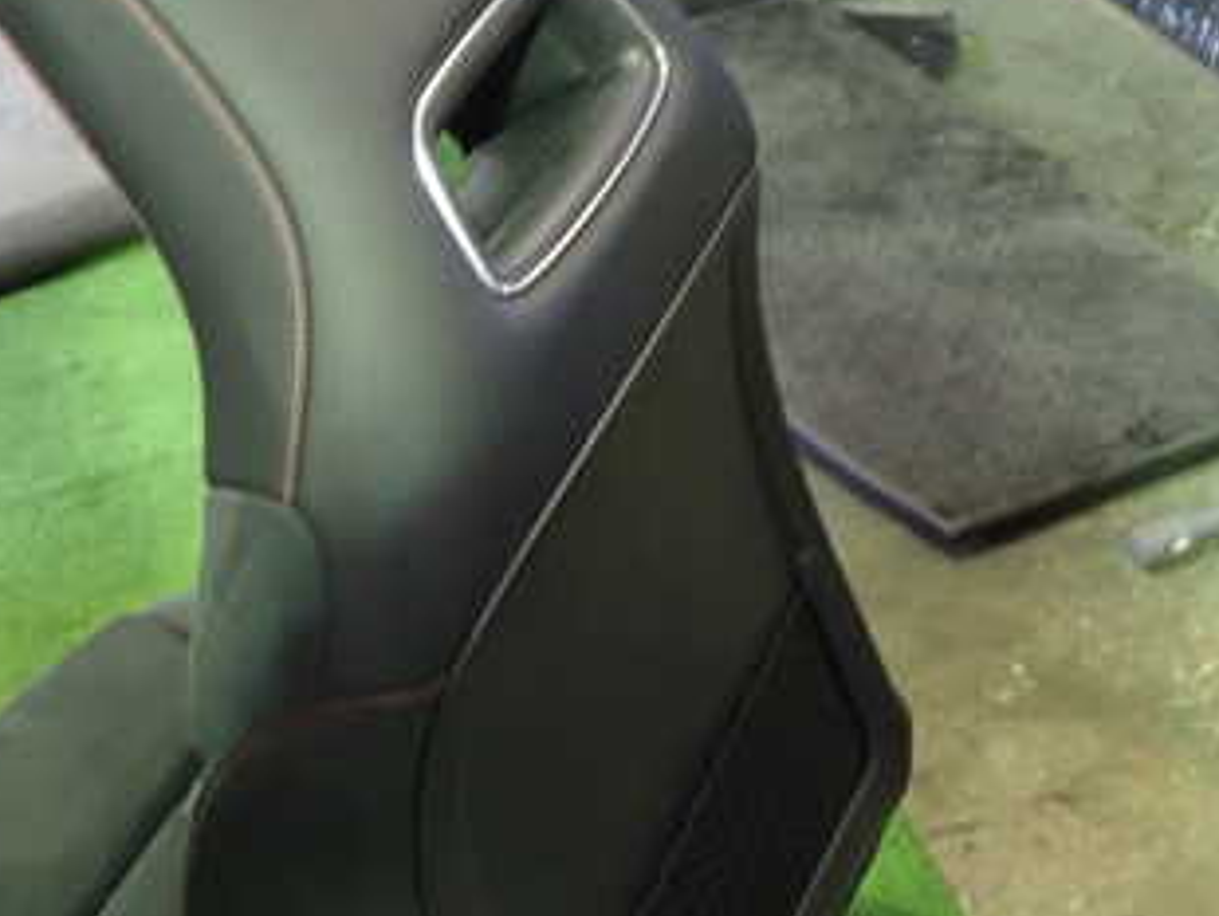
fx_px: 2044
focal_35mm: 58
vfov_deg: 25.2
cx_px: 299
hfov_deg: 32.6
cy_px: 574
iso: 800
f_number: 2.3
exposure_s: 1/25
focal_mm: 5.4
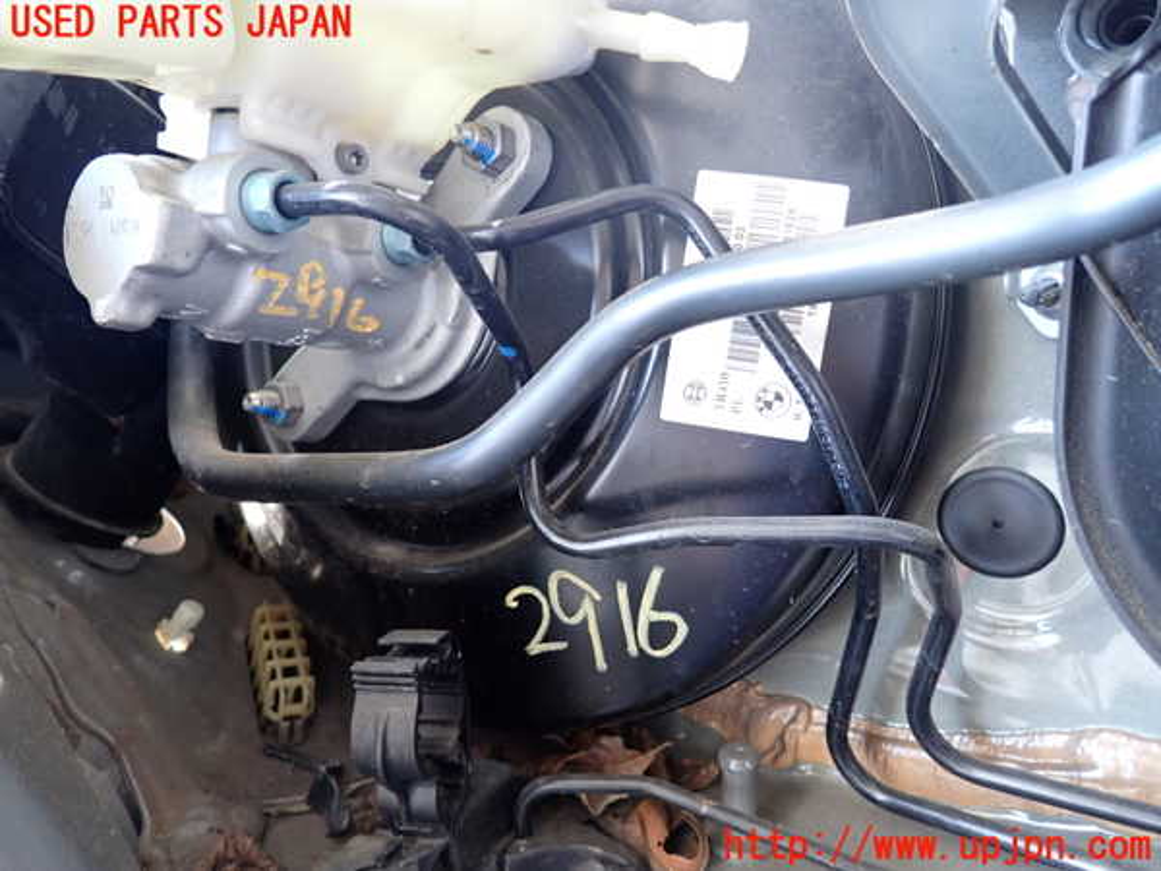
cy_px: 436
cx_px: 580
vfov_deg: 54.9
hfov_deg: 69.4
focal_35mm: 25
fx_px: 838
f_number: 2
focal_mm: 4.5
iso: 250
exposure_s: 1/30
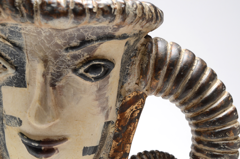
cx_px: 120
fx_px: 549
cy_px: 80
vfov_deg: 16.5
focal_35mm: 82
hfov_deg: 24.7
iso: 400
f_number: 14
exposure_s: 1/125
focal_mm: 55
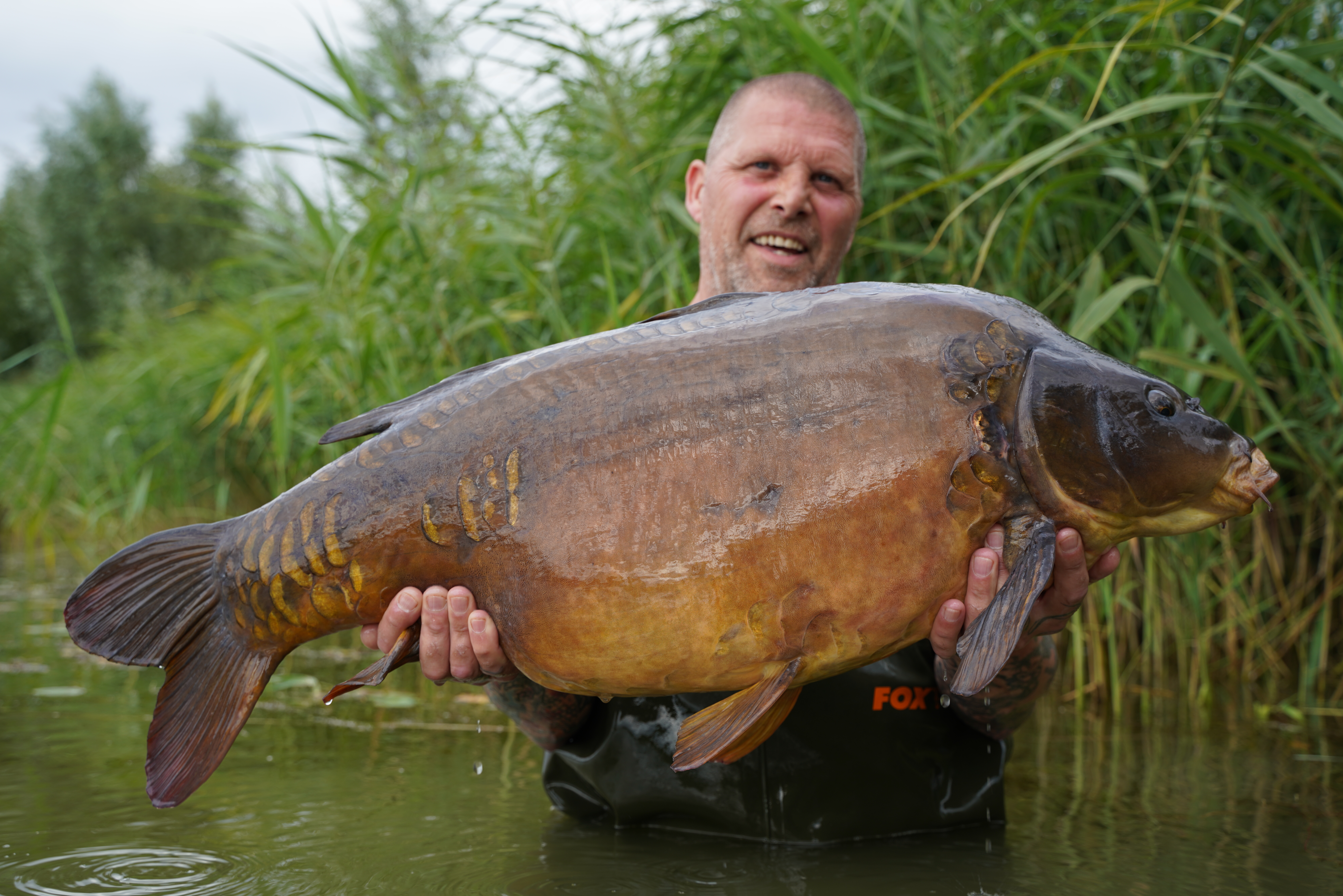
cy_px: 448
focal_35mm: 40
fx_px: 1492
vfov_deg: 33.4
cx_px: 672
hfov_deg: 48.5
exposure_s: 1/200
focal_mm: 40
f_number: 4.5
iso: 125
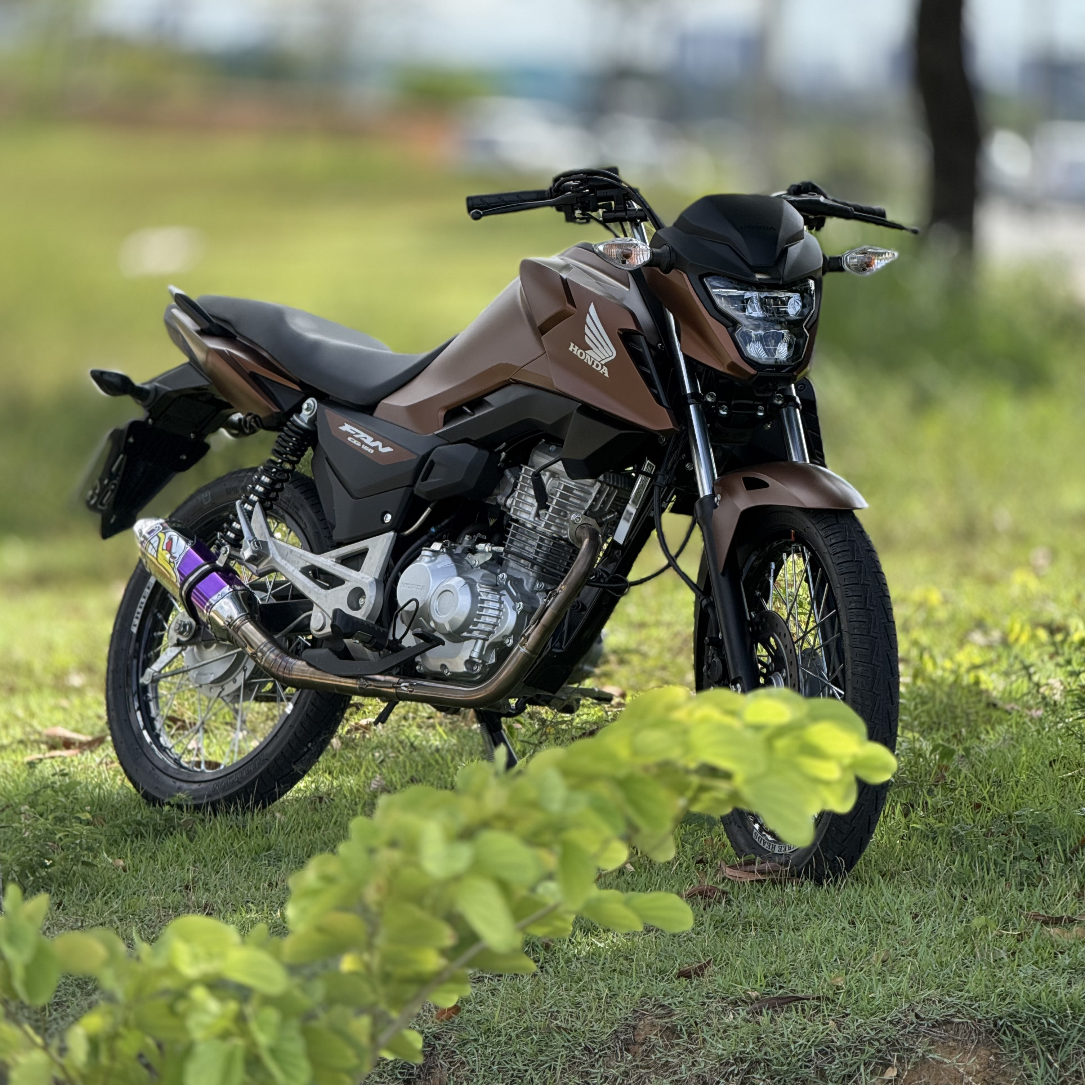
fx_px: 5036
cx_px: 541
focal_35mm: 142
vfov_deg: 12.3
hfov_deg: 12.3
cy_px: 505
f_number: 2.8
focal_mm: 15.66
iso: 64
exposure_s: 1/1114
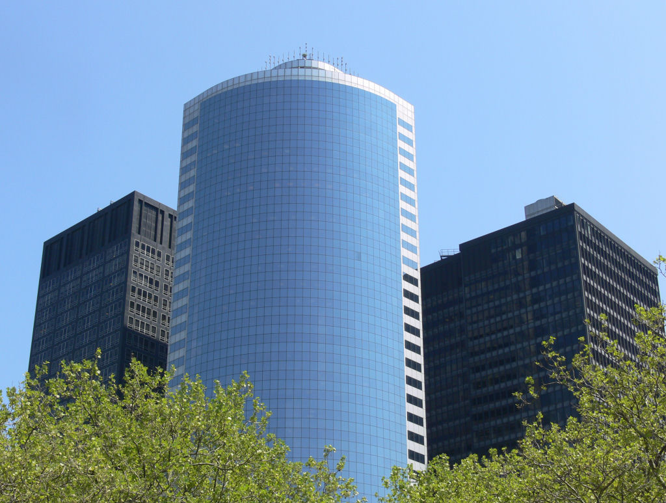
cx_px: 333
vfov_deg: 23.7
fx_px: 1196
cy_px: 252
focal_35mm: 62
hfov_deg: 31.1
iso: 80
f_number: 5.6
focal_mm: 13.1
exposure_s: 1/250
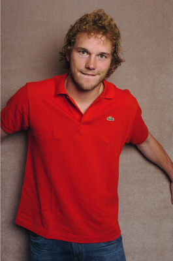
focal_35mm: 42
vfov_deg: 46.5
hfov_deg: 31.8
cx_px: 86
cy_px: 130
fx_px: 304
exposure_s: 1/250
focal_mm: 28
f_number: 22
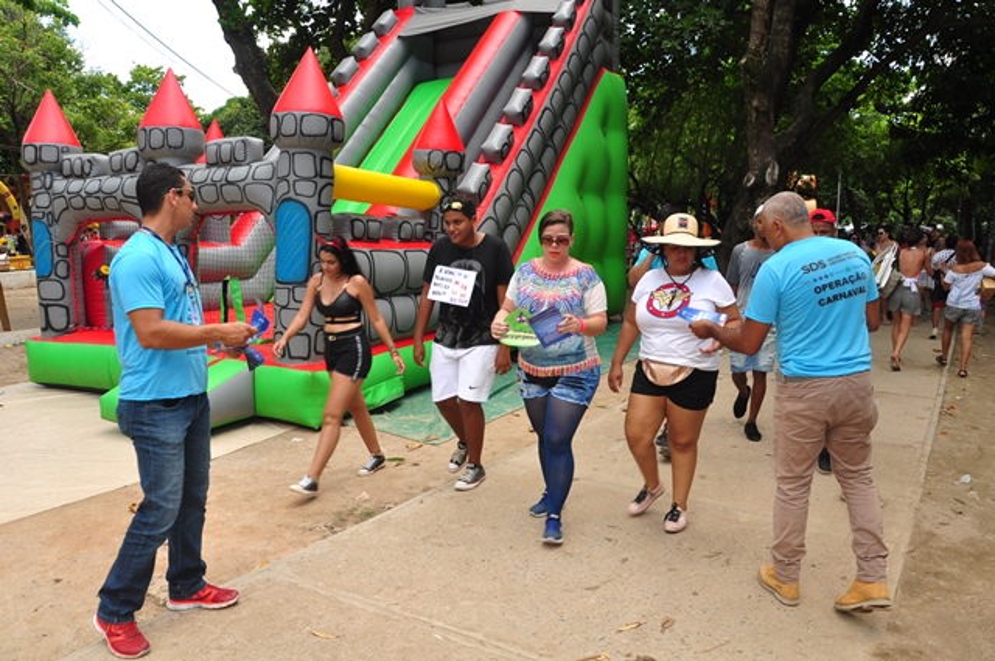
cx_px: 498
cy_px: 330
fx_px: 745
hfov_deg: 67.4
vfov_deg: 47.8
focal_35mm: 27
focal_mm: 18
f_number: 8
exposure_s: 1/60
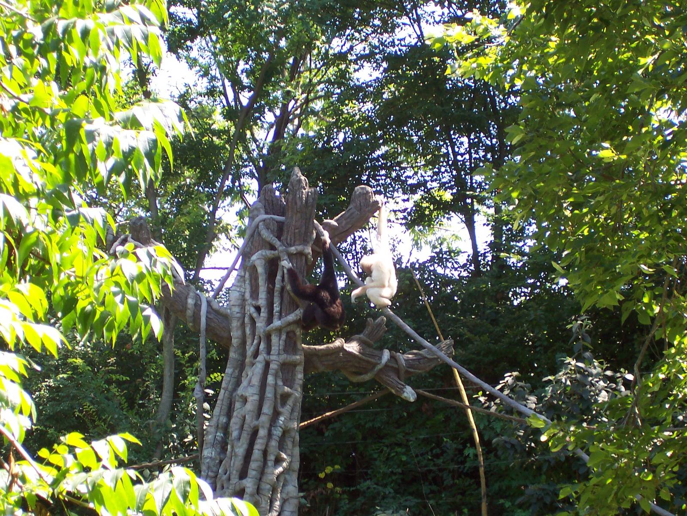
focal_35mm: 111
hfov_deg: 17.7
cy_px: 258
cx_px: 344
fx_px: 2203
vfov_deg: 13.3
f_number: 4.8
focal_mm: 16.8
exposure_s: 1/90
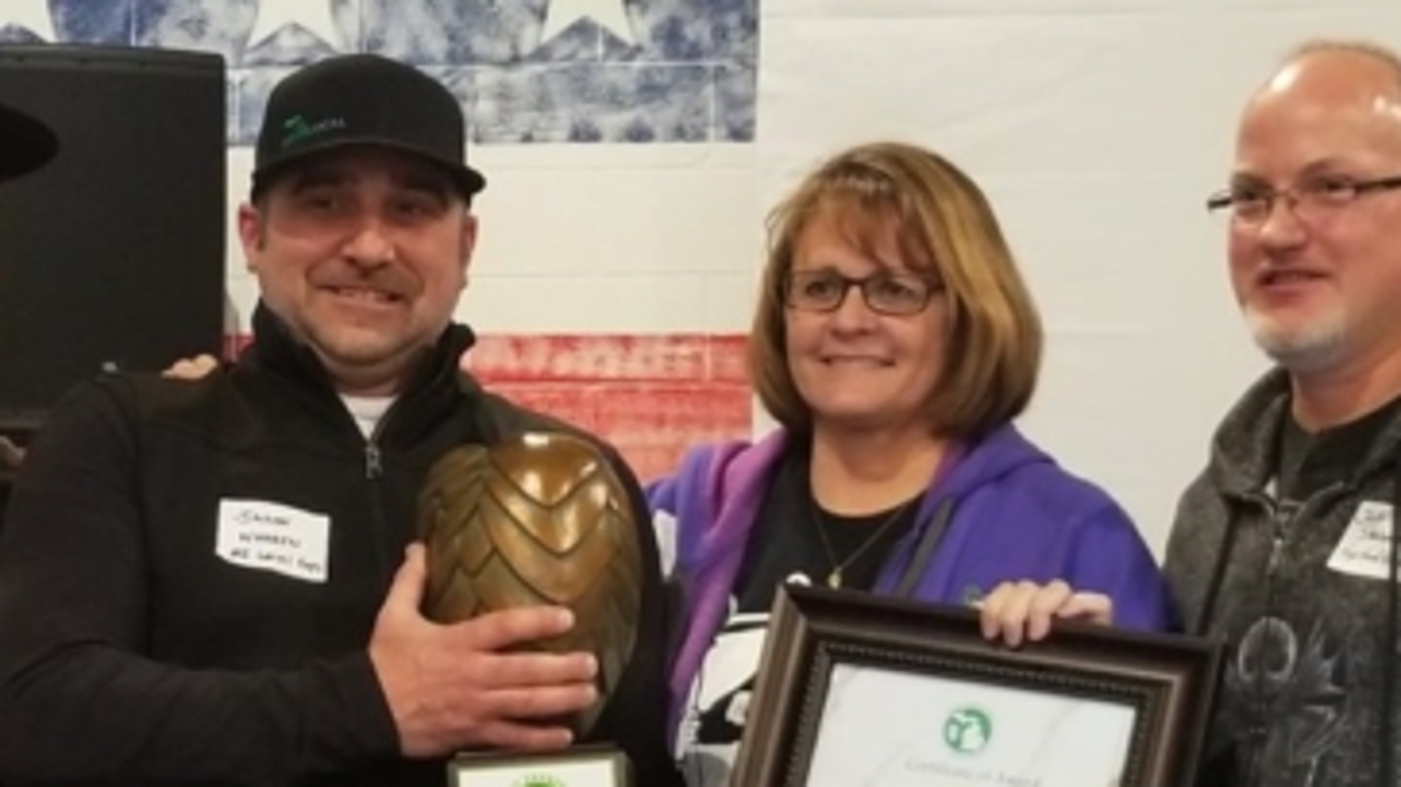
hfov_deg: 41.0
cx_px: 506
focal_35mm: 50
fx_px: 1857
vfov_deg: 23.8
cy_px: 552
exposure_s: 1/12
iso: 200
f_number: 1.7
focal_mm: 4.25
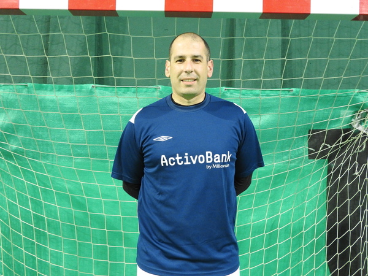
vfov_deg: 42.9
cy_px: 138
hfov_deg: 55.4
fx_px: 351
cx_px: 184
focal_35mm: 33
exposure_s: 1/8
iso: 800
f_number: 3.6
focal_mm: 5.9
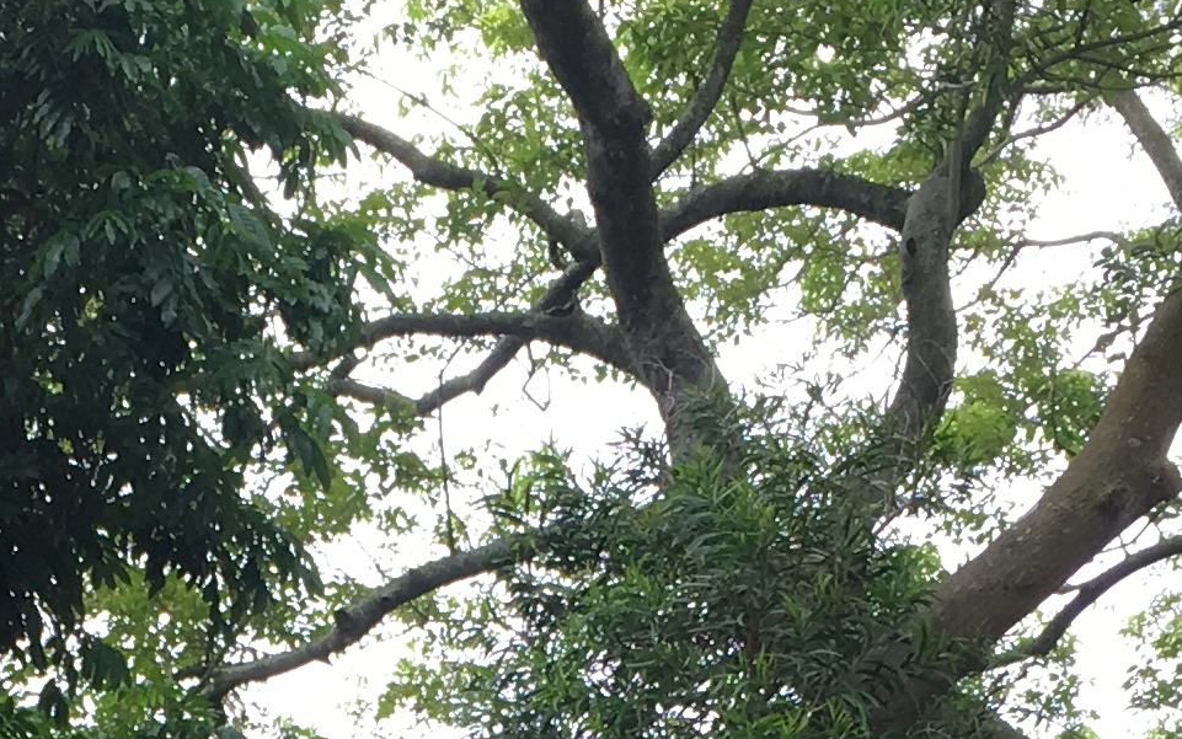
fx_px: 4156
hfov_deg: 16.0
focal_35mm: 129
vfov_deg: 9.5
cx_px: 196
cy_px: 1489
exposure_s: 1/284
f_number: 2.2
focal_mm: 4.15
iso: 25
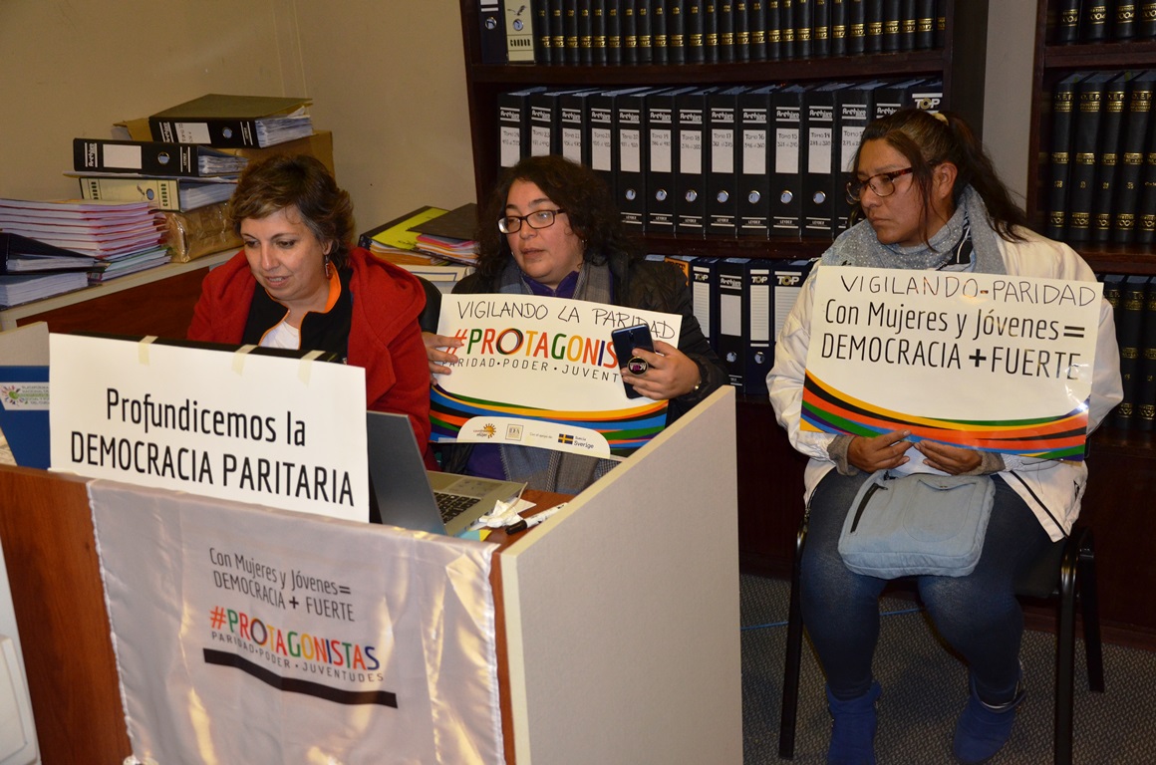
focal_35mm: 42
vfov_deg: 31.7
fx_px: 1346
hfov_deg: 46.5
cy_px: 382
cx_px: 578
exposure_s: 1/60
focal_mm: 28
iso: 800
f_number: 4
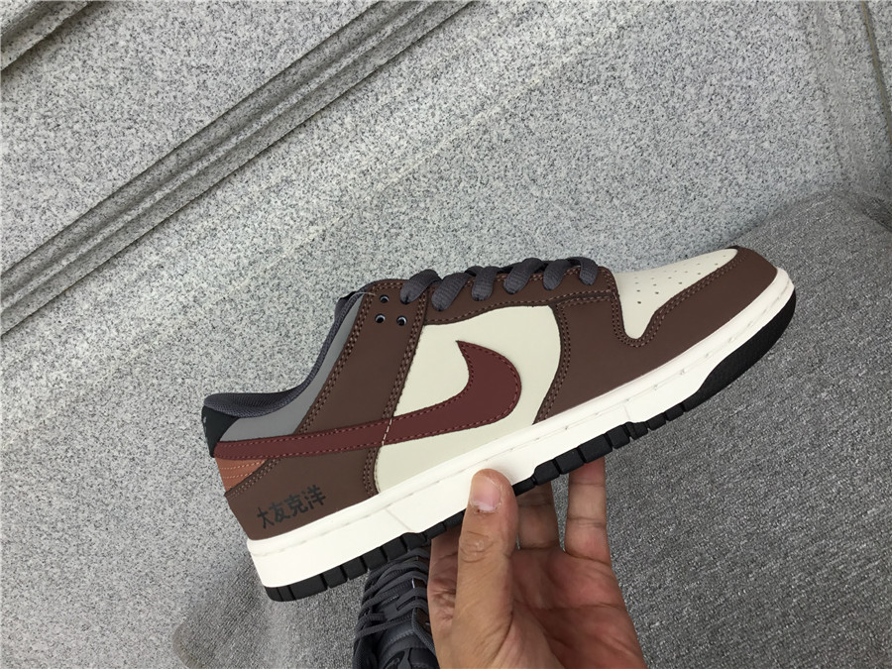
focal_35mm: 31
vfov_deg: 45.4
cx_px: 446
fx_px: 799
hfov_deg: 58.4
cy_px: 334
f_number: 2.4
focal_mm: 3.3
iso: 25
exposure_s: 1/210
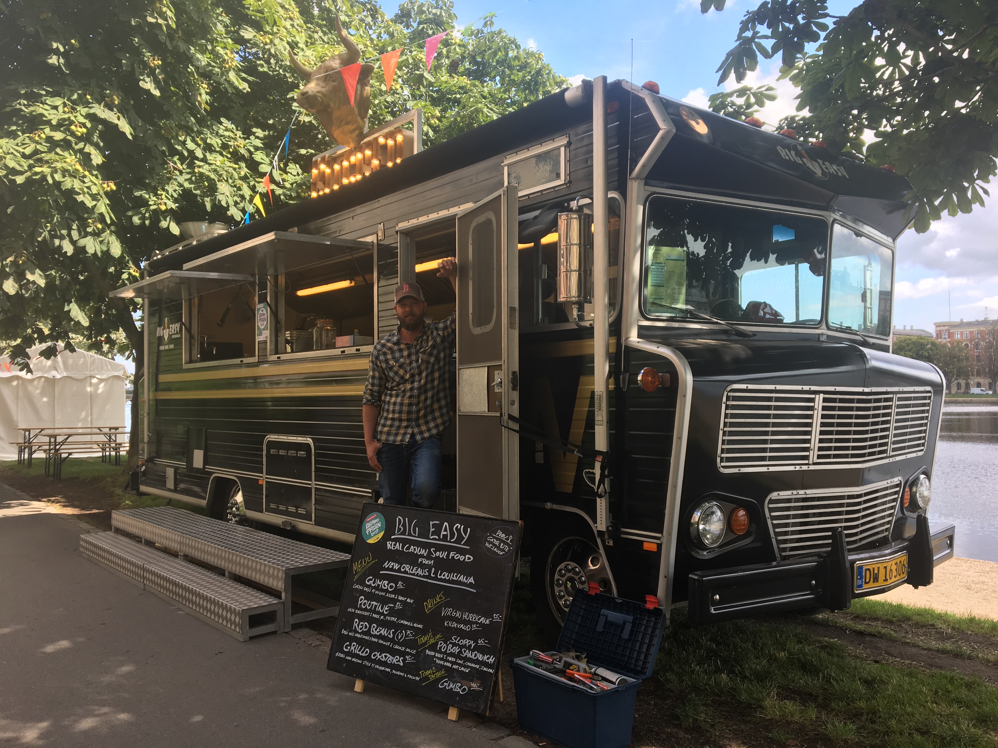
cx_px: 499
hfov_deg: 61.7
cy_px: 374
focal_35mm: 29
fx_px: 836
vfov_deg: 48.2
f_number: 2.2
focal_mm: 4.15
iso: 25
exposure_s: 1/373
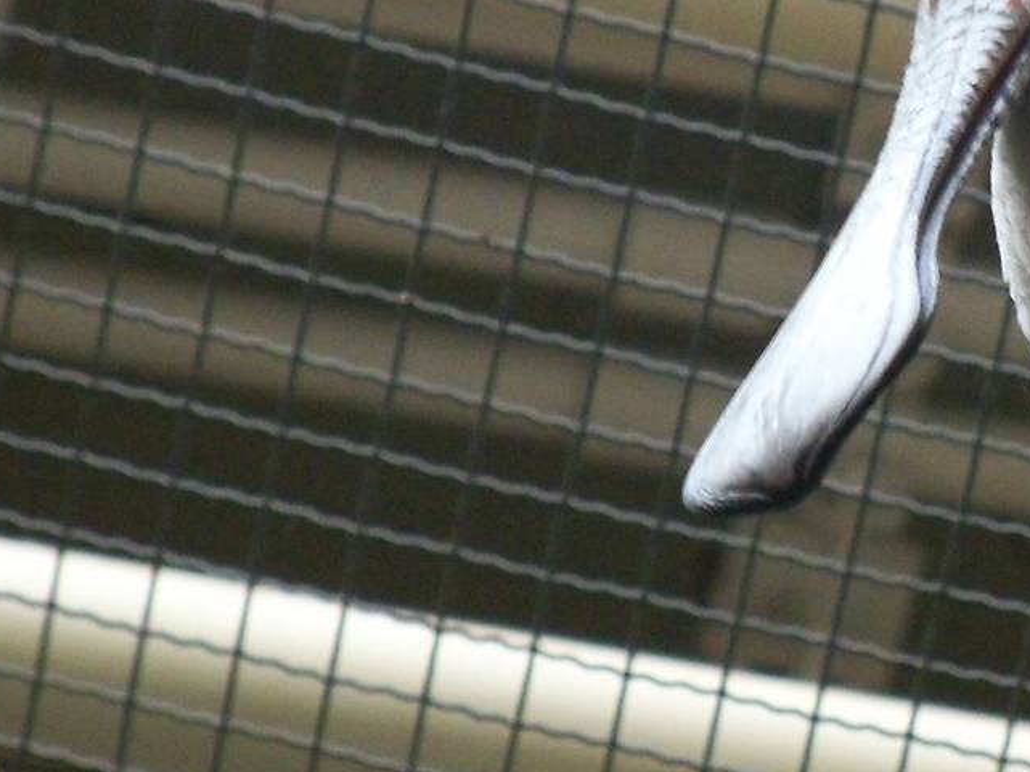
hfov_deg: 3.2
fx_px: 18349
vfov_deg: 2.4
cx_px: 934
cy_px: 309
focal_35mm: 617
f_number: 7.8
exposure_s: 1/30
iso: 400
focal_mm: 43.8
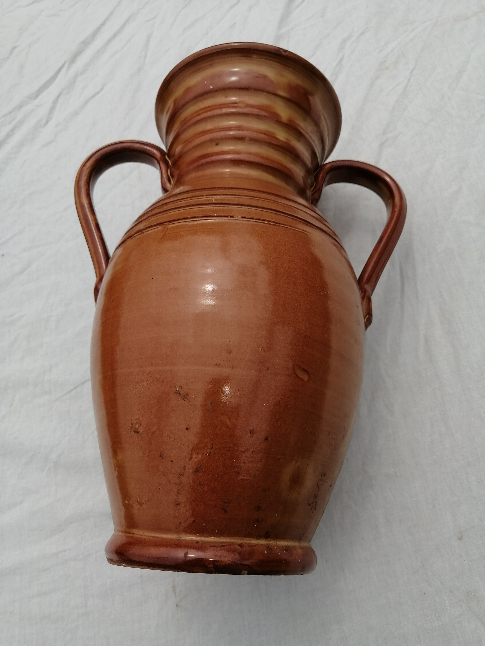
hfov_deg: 53.1
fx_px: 486
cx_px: 242
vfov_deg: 67.3
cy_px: 323
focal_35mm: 26
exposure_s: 1/2703
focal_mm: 3.96
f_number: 1.8
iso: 50
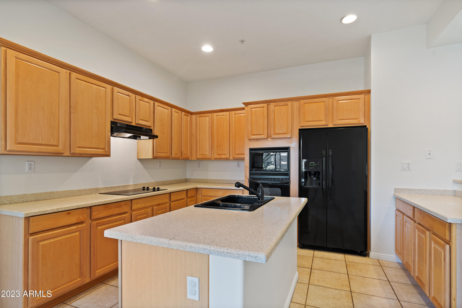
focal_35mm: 18
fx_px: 237
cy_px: 154
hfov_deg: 88.4
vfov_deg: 65.9
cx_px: 231
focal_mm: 18.5
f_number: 8
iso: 320
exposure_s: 1
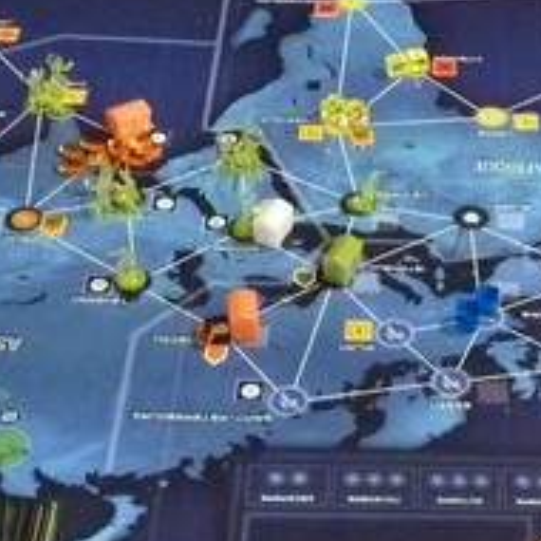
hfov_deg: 18.2
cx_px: 487
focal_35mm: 94
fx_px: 1662
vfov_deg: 18.4
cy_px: 172
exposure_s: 1/13
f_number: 2.8
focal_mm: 4.8
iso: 800
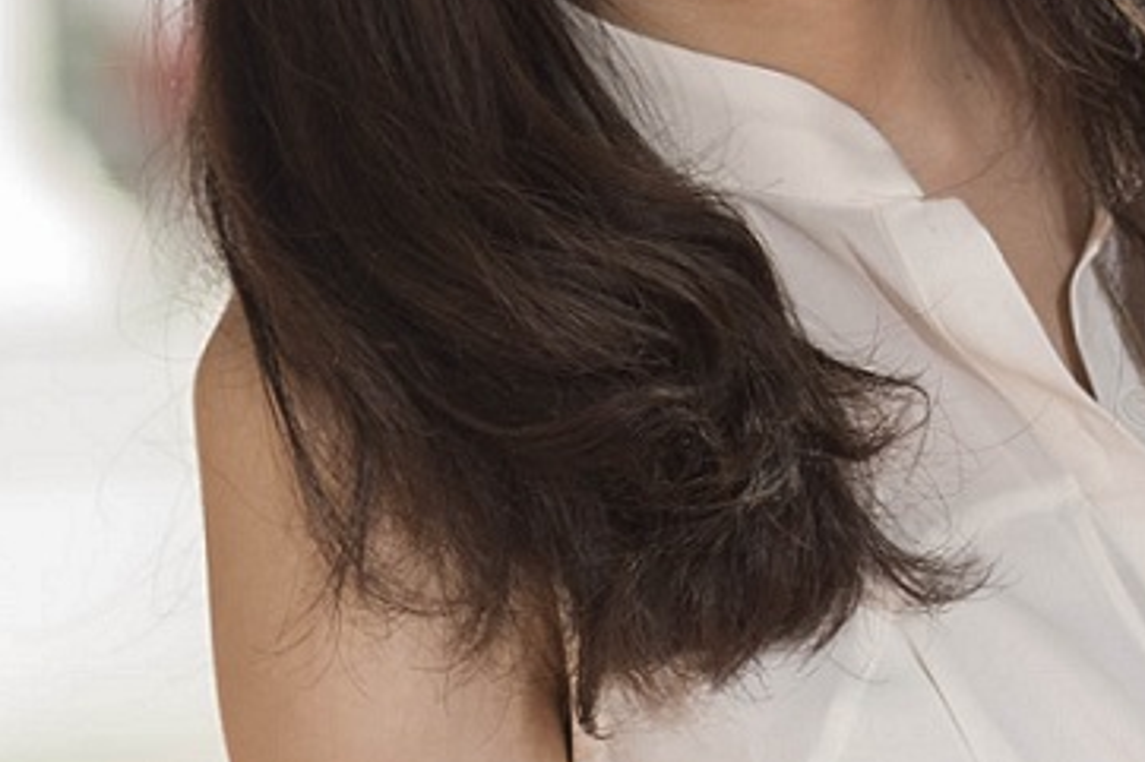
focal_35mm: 411
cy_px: -84
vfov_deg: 3.3
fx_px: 13066
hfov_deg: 5.0
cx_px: 1237
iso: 100
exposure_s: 1/250
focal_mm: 85
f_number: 2.8
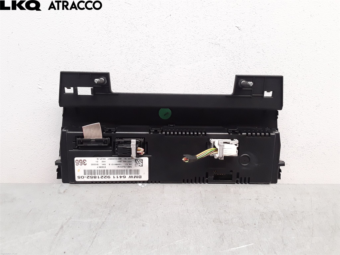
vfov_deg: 49.7
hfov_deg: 63.4
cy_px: 128
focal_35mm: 28
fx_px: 275
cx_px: 170
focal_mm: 2.91
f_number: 1.9
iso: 100
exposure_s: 1/100
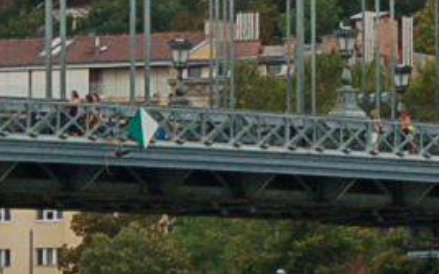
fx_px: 5971
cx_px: 888
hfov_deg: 4.2
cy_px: -131
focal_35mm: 499
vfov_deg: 2.6
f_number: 6.3
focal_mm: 58
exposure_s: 1/640
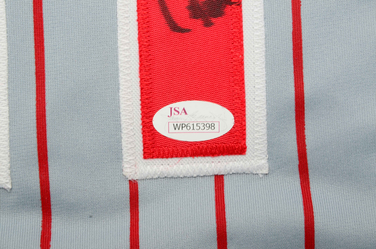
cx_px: 188
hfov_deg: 13.1
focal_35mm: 158
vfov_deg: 8.7
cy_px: 124
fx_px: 1642
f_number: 16
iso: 200
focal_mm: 105
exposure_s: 1/160
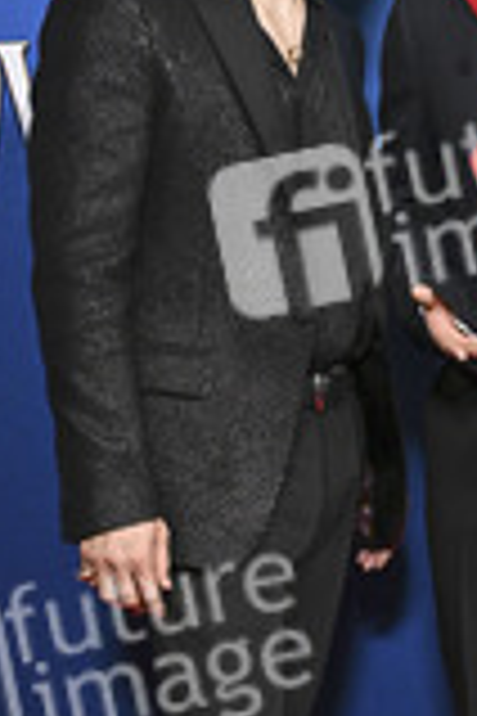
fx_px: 1948
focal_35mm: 98
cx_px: 572
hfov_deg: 13.6
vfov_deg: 20.8
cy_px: 437
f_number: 4.5
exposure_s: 1/250
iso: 3200
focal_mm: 39
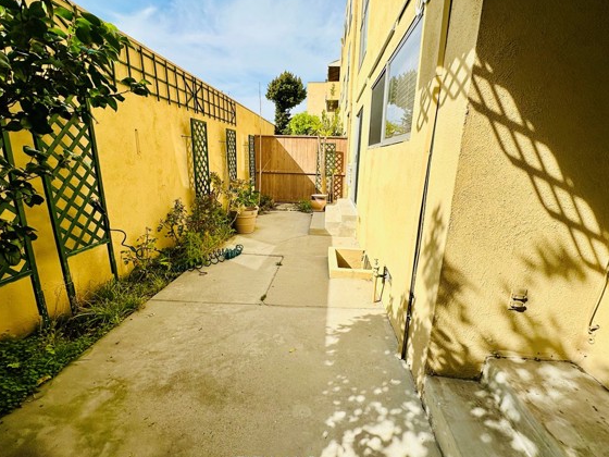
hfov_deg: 94.5
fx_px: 281
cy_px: 221
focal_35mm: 16
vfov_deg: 78.1
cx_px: 298
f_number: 2.2
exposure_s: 1/1855
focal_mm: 2.22
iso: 40
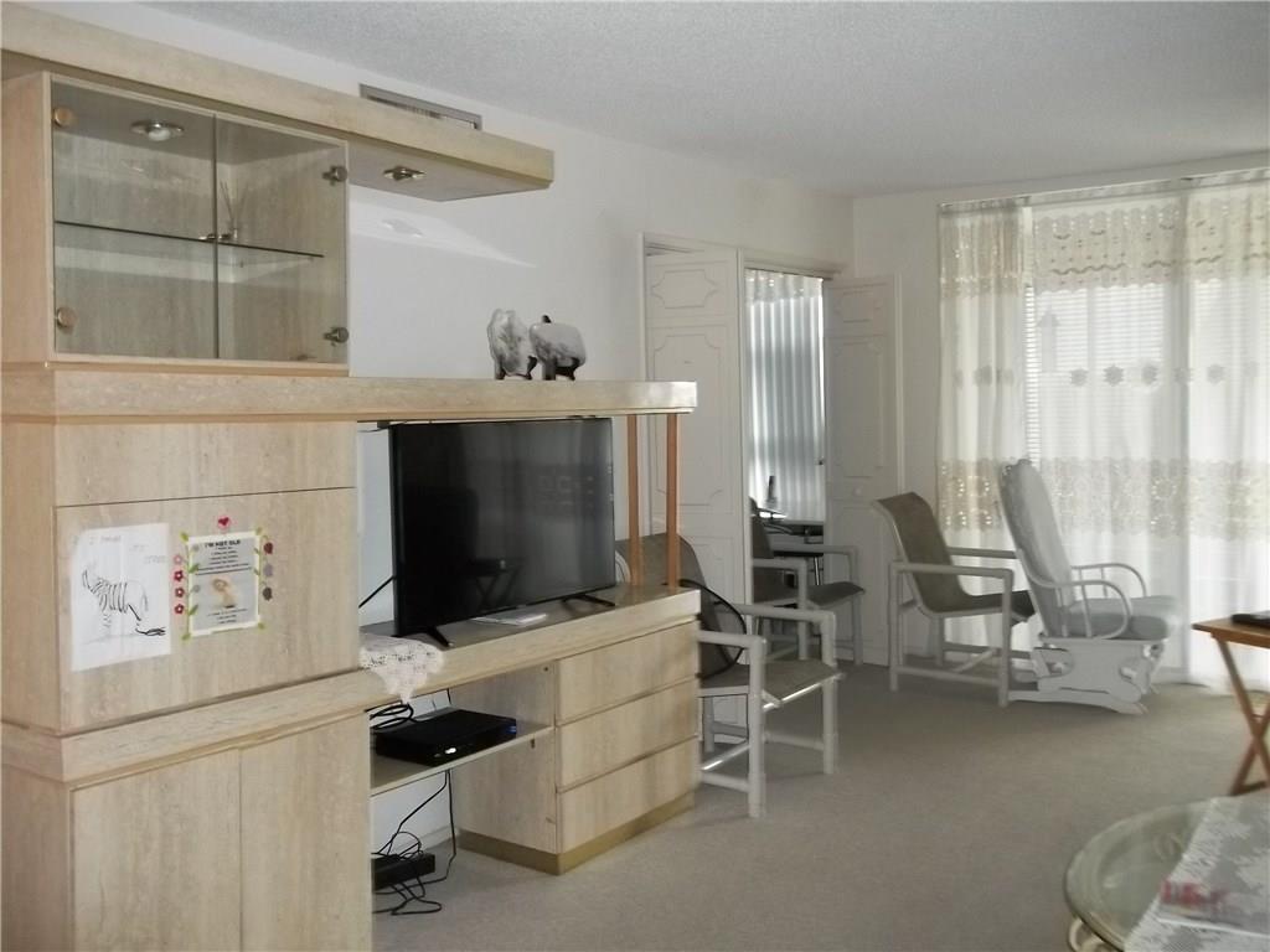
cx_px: 635
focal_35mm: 32
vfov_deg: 44.2
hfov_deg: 56.8
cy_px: 476
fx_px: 1174
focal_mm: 5.7
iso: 250
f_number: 2.9
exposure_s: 1/30
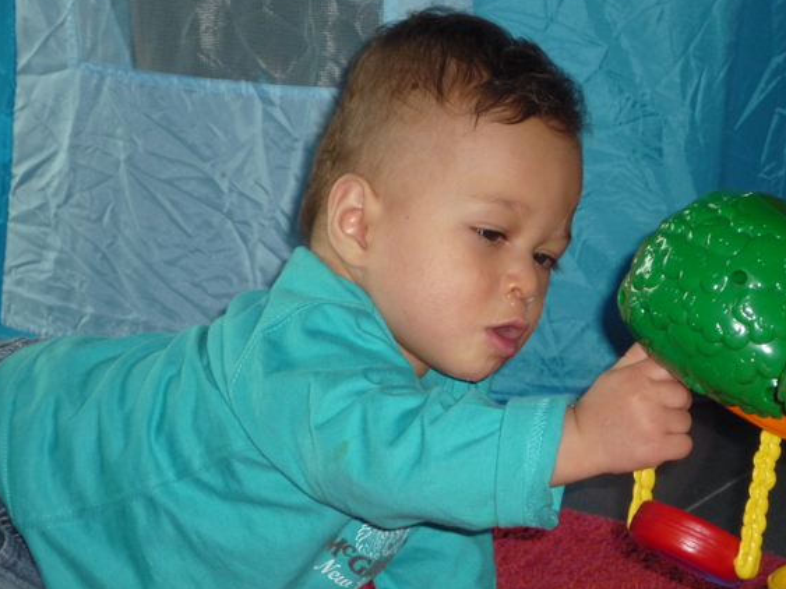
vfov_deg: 11.6
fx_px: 2906
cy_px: 304
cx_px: 403
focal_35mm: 128
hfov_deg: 15.4
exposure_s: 1/60
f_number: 5.8
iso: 320
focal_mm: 20.8
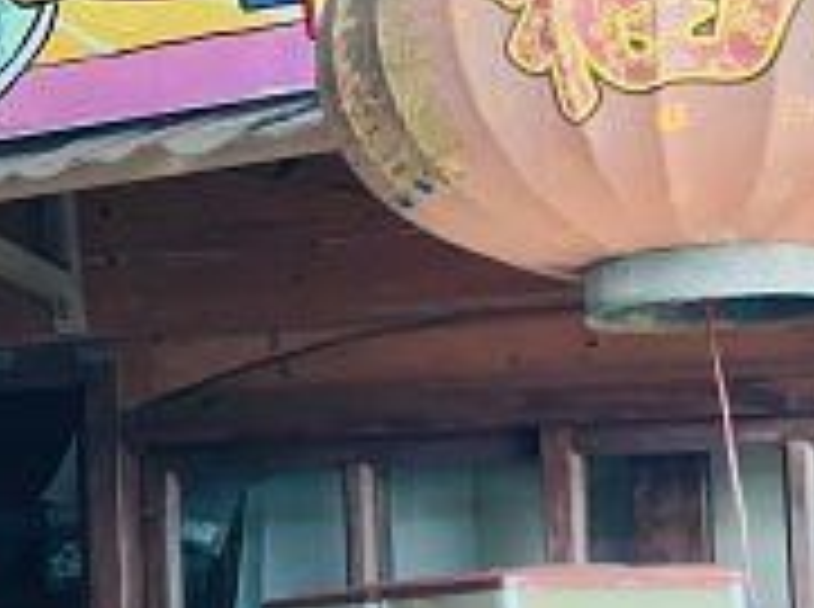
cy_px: 365
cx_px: -589
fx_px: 2910
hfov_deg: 14.3
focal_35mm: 124
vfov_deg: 11.9
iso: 32
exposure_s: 1/120
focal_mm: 3.99
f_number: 1.8
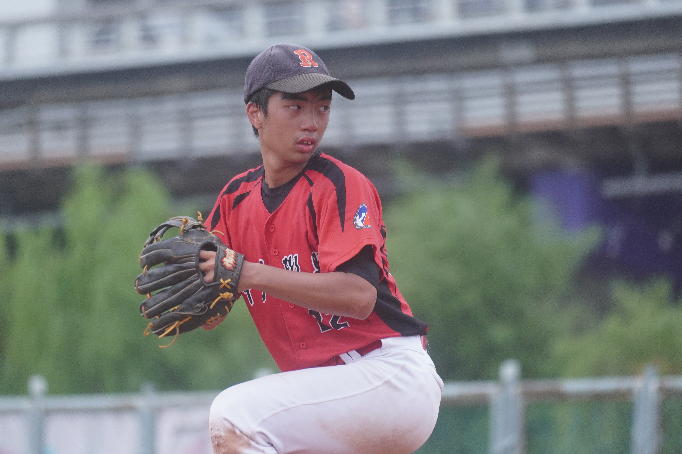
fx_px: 9945
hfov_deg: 3.9
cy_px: 227
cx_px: 341
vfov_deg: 2.6
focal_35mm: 525
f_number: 6.3
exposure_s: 1/1000
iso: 800
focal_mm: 350
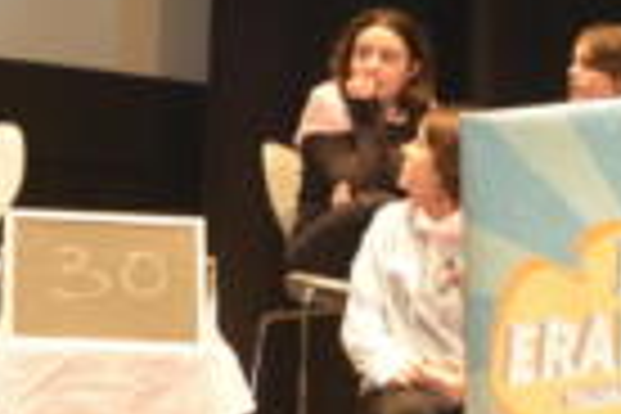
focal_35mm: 160
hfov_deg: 12.6
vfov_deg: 8.6
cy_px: 151
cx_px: 738
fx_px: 2752
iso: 1600
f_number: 3.8
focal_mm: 21
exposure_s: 1/60
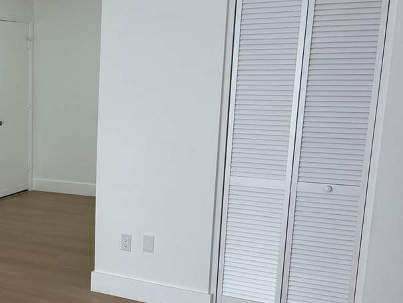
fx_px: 640
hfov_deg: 32.3
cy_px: 206
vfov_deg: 26.4
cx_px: 5
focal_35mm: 55
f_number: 1.6
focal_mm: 5.96
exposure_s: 1/120
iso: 32
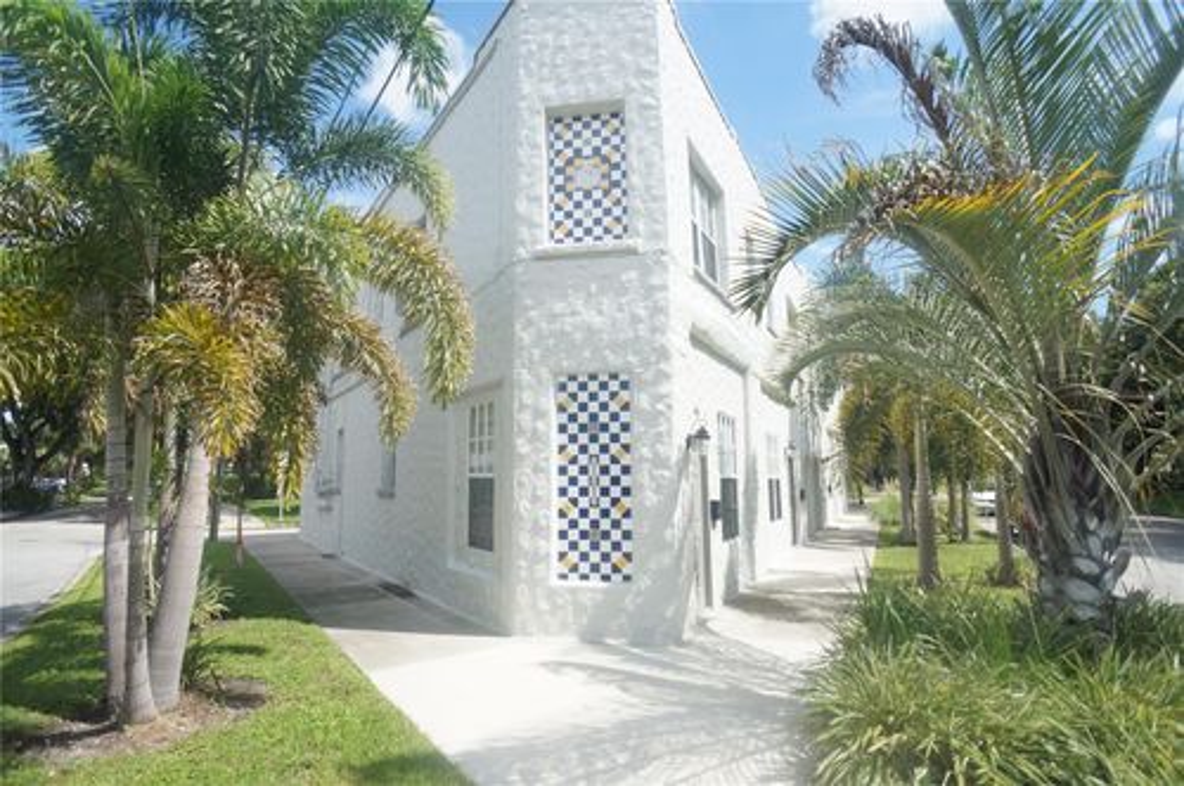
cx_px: 592
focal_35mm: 24
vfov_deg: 53.0
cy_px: 393
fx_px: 788
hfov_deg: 73.8
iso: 200
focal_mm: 16
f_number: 8
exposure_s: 1/320
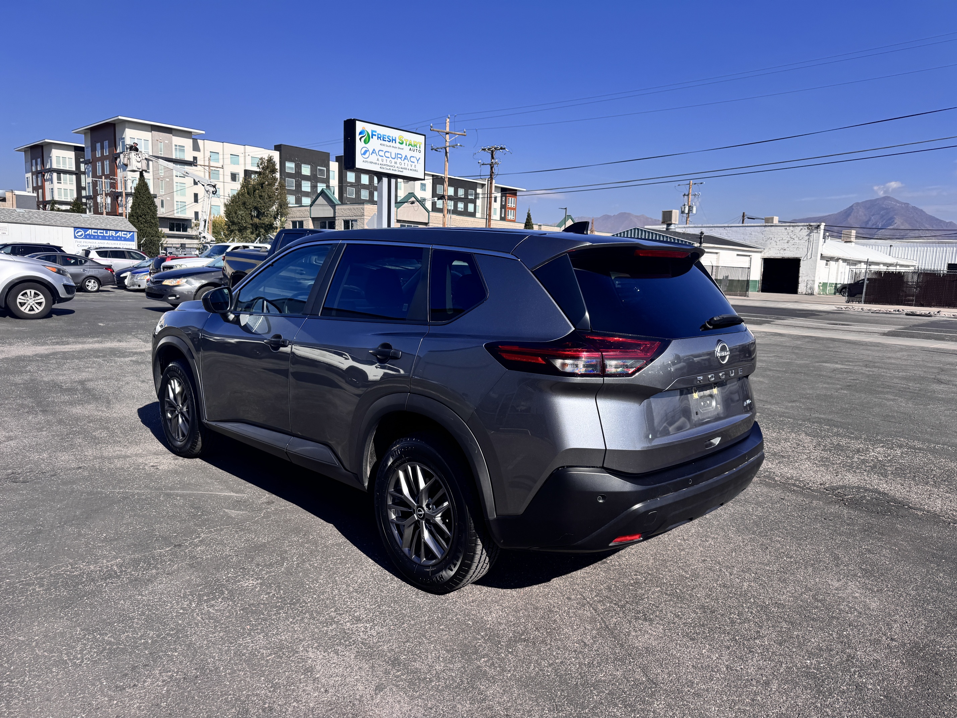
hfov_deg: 71.6
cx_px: 478
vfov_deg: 56.8
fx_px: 664
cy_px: 359
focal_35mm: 24
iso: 80
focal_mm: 6.76
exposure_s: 1/4049
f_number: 1.78
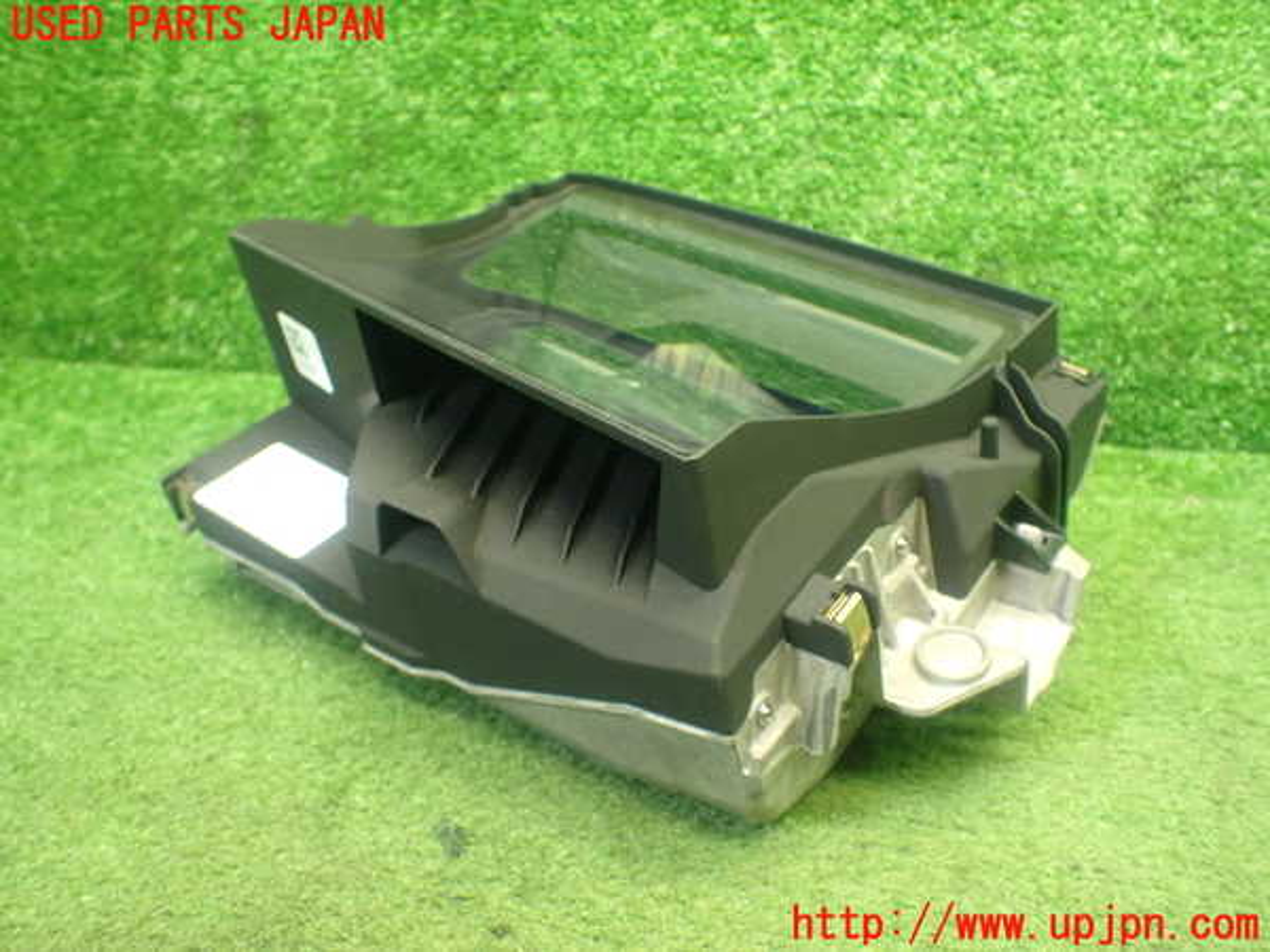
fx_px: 1101
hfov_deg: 60.0
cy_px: 476
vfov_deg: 46.8
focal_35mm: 30
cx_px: 635
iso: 800
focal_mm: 5.4
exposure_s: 1/60
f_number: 2.3
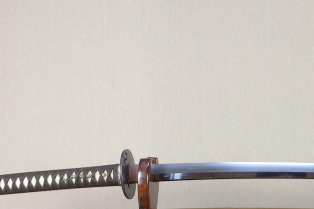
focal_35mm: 67
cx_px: 284
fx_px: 584
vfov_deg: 19.9
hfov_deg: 28.9
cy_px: 192
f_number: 11
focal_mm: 20
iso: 400
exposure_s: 1/2
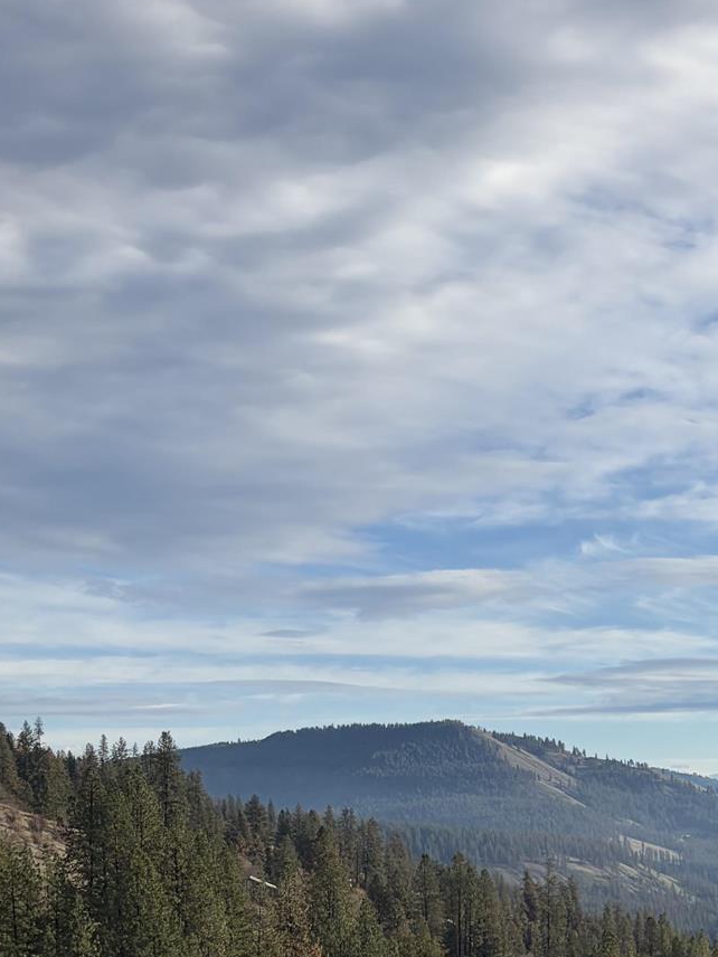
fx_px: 1936
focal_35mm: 70
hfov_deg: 19.7
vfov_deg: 26.4
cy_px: 937
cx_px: 870
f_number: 1.6
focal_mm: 5.96
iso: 50
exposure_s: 1/3831
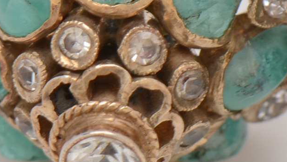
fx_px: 4025
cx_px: 319
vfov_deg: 2.3
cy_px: -47
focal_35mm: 529
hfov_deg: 4.1
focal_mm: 85
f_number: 18
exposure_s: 1/125
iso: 200
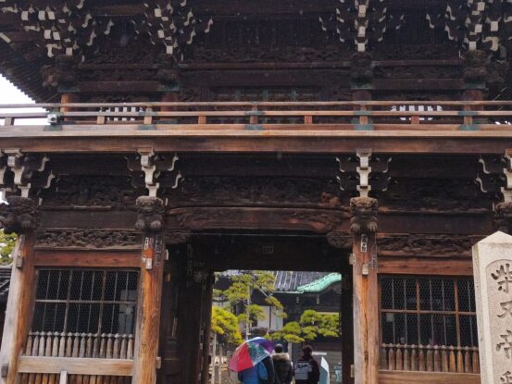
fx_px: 740
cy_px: 118
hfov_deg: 38.2
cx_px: 259
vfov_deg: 28.9
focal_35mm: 50
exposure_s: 1/679
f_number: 1.79
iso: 50
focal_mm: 4.7
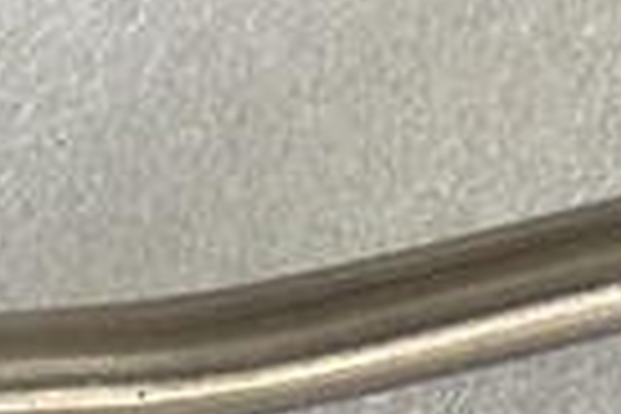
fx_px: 3019
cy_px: 266
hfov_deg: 11.7
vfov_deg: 7.8
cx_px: 180
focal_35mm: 175
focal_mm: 4.15
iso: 50
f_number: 2.2
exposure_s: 1/33
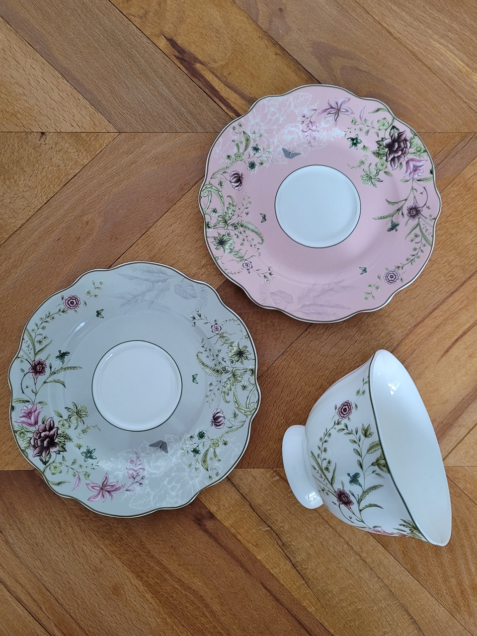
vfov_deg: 67.3
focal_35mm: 26
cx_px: 238
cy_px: 318
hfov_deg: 53.1
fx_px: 478
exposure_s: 1/40
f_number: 1.8
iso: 500
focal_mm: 5.4
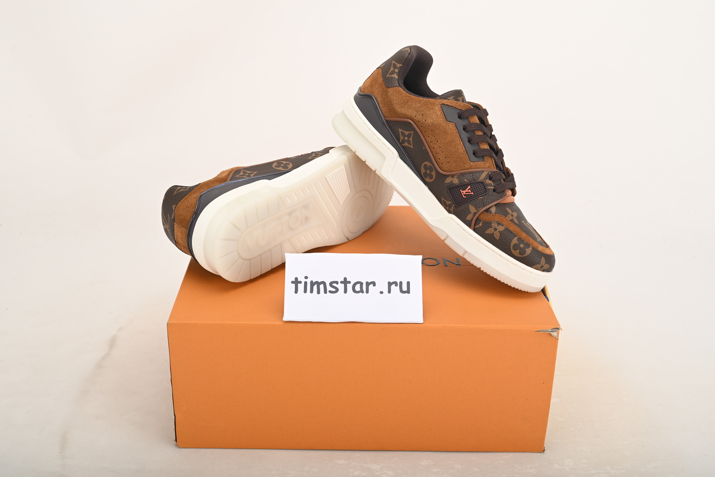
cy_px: 238
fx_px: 815
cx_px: 358
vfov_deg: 32.7
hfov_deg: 47.4
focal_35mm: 41
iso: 100
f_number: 11
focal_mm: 41
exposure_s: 1/200
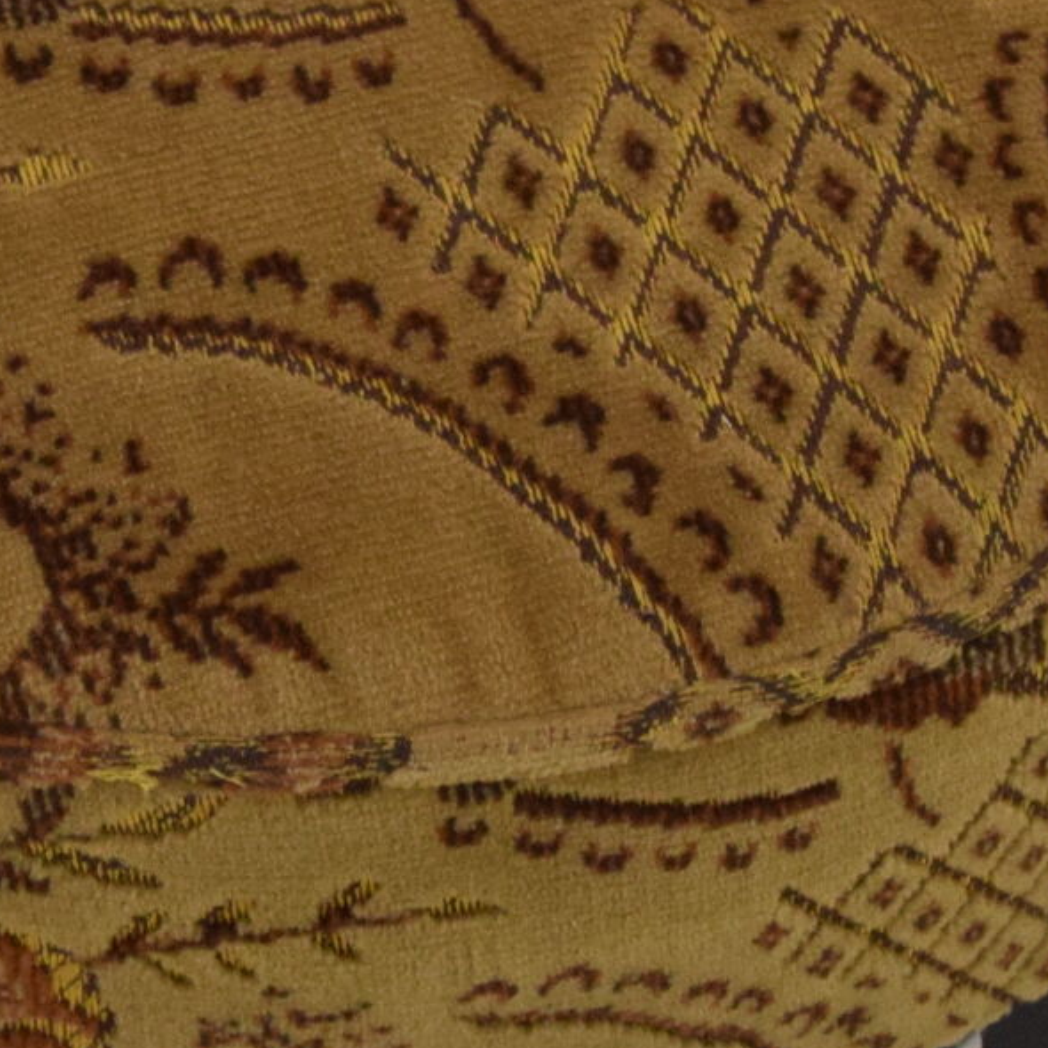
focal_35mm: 207
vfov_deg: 8.5
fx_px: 7090
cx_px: 343
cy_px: 591
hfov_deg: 8.4
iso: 1600
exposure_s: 1/250
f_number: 8
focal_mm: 32
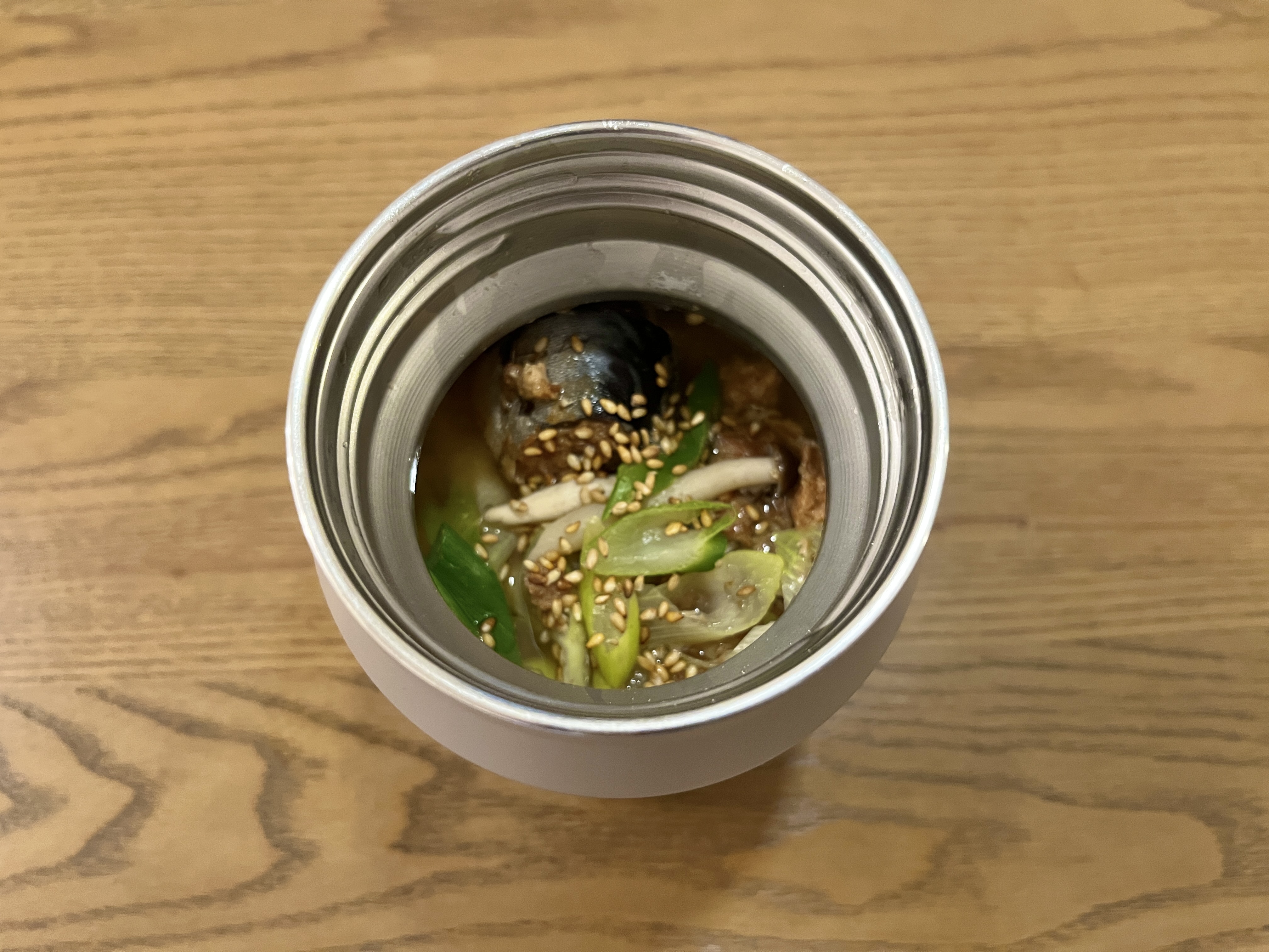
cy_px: 476
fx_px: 953
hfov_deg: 67.3
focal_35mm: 26
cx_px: 634
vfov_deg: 53.1
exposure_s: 1/50
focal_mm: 5.1
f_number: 1.6
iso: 500
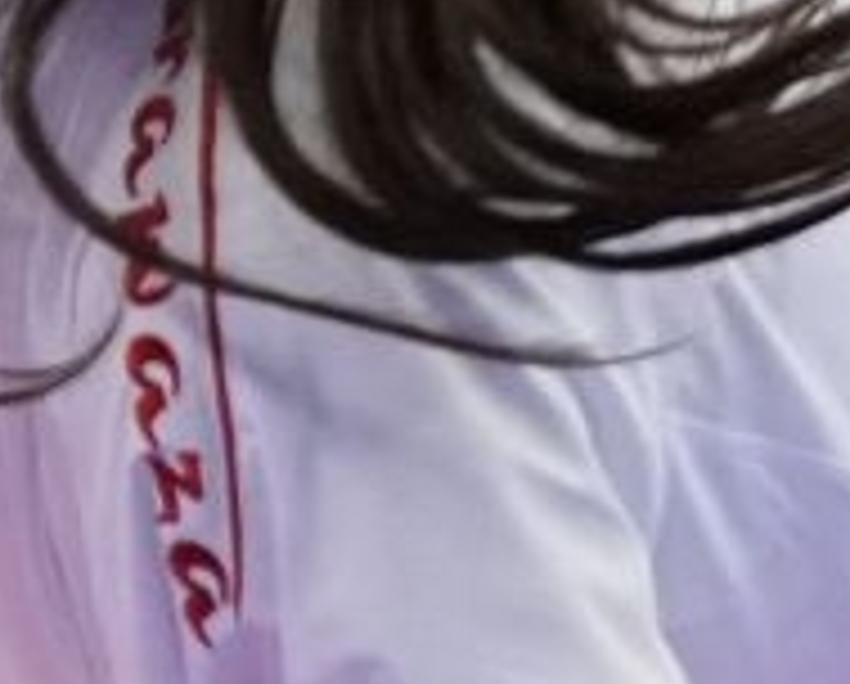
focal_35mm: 2230
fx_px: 56215
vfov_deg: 0.7
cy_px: -864
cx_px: -729
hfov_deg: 0.9
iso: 3200
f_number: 2.8
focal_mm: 167
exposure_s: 1/1000
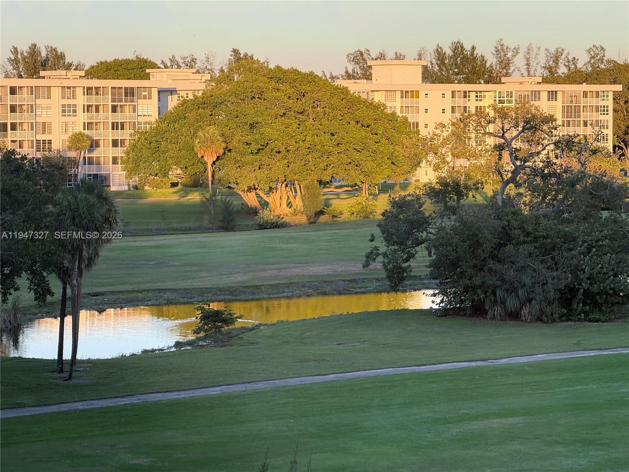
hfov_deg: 16.4
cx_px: 314
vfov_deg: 12.3
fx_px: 2180
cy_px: 236
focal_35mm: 120
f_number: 2.8
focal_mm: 15.66
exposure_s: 1/186
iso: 64
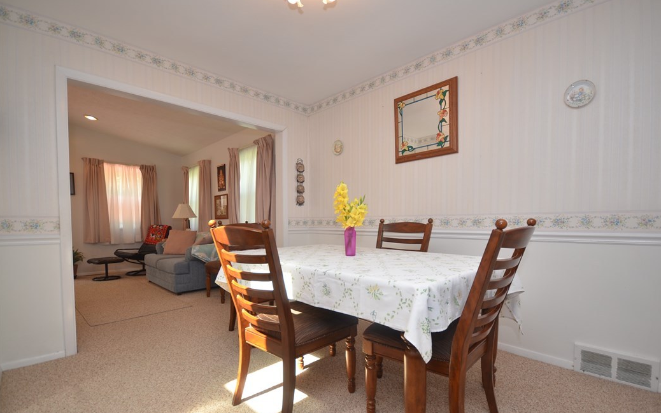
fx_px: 288
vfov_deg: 71.1
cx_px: 345
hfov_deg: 97.7
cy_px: 224
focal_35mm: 16
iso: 220
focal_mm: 10
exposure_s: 1/60
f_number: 4
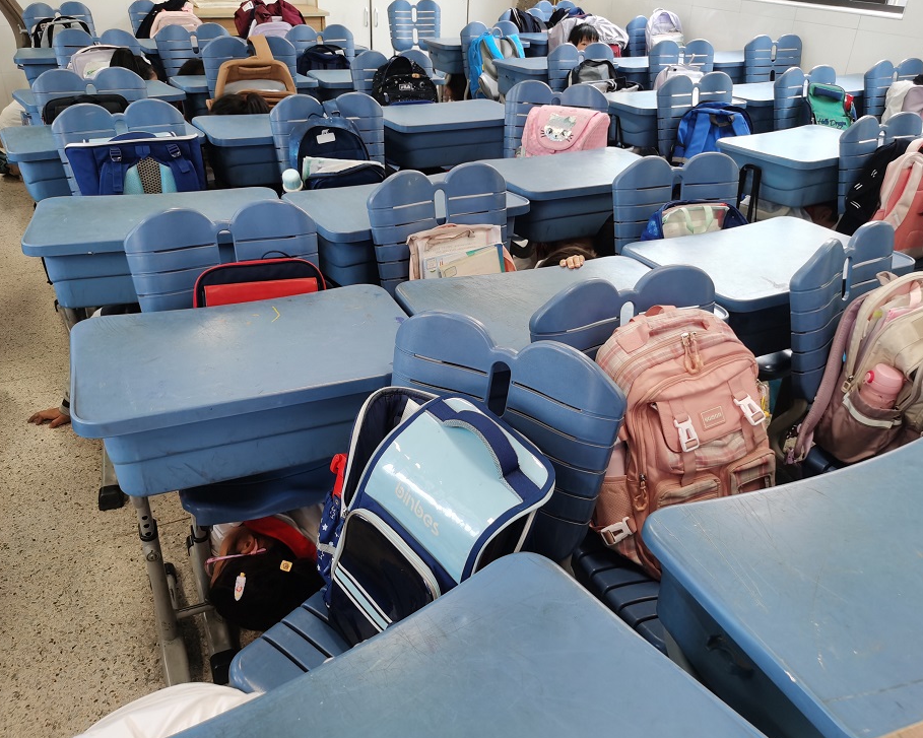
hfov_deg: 60.5
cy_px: 378
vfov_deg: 50.0
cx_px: 462
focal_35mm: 29
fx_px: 792
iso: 125
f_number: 1.8
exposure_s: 1/100
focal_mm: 5.58
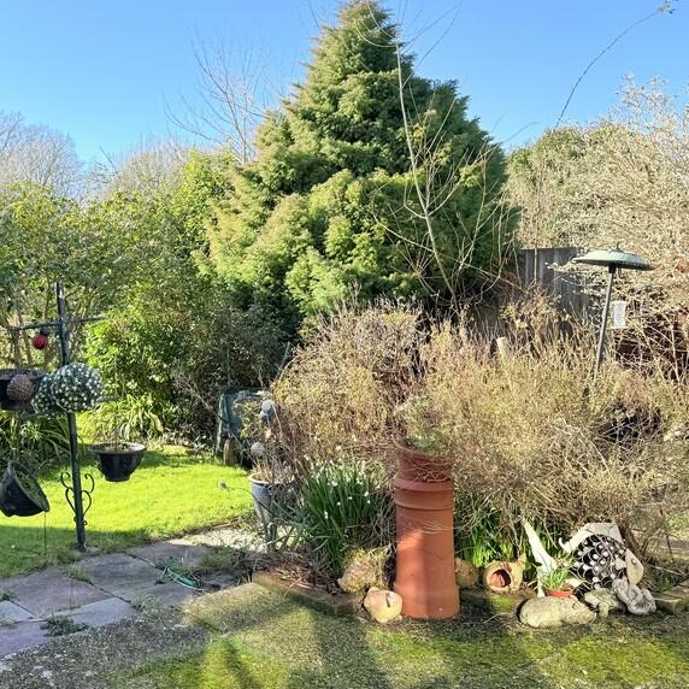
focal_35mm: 38
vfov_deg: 43.9
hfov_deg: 42.9
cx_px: 202
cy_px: 335
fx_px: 856
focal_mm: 6.76
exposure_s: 1/1812
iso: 80
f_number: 1.78
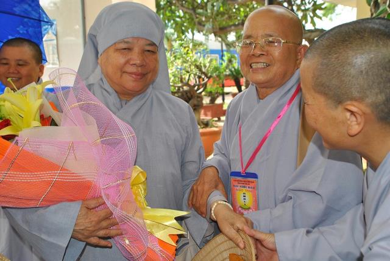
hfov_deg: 53.1
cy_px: 130
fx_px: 391
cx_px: 195
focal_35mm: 36
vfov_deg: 37.0
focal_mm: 24
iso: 200
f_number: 5
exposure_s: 1/125
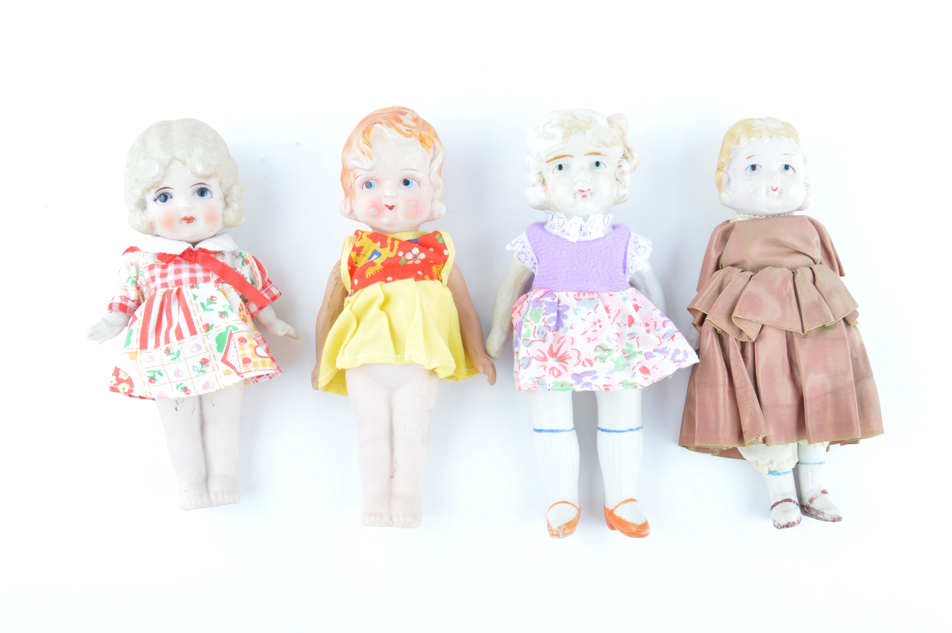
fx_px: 1110
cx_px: 476
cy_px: 316
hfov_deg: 46.4
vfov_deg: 31.8
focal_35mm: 42
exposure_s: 1/25
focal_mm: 28
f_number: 8
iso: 100
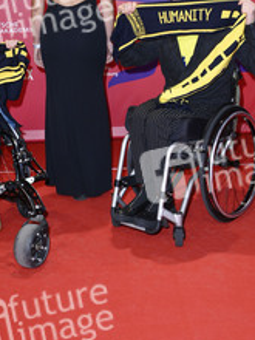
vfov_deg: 30.3
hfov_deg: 23.2
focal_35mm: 63
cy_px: 90
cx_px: 79
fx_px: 619
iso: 640
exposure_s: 1/250
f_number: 6.3
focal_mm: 36
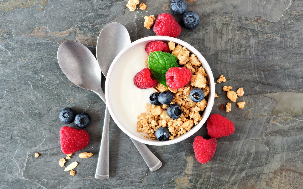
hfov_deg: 37.2
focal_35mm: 55
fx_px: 450
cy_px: 91
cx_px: 153
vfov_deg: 23.8
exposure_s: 4
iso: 100
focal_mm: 35
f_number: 14
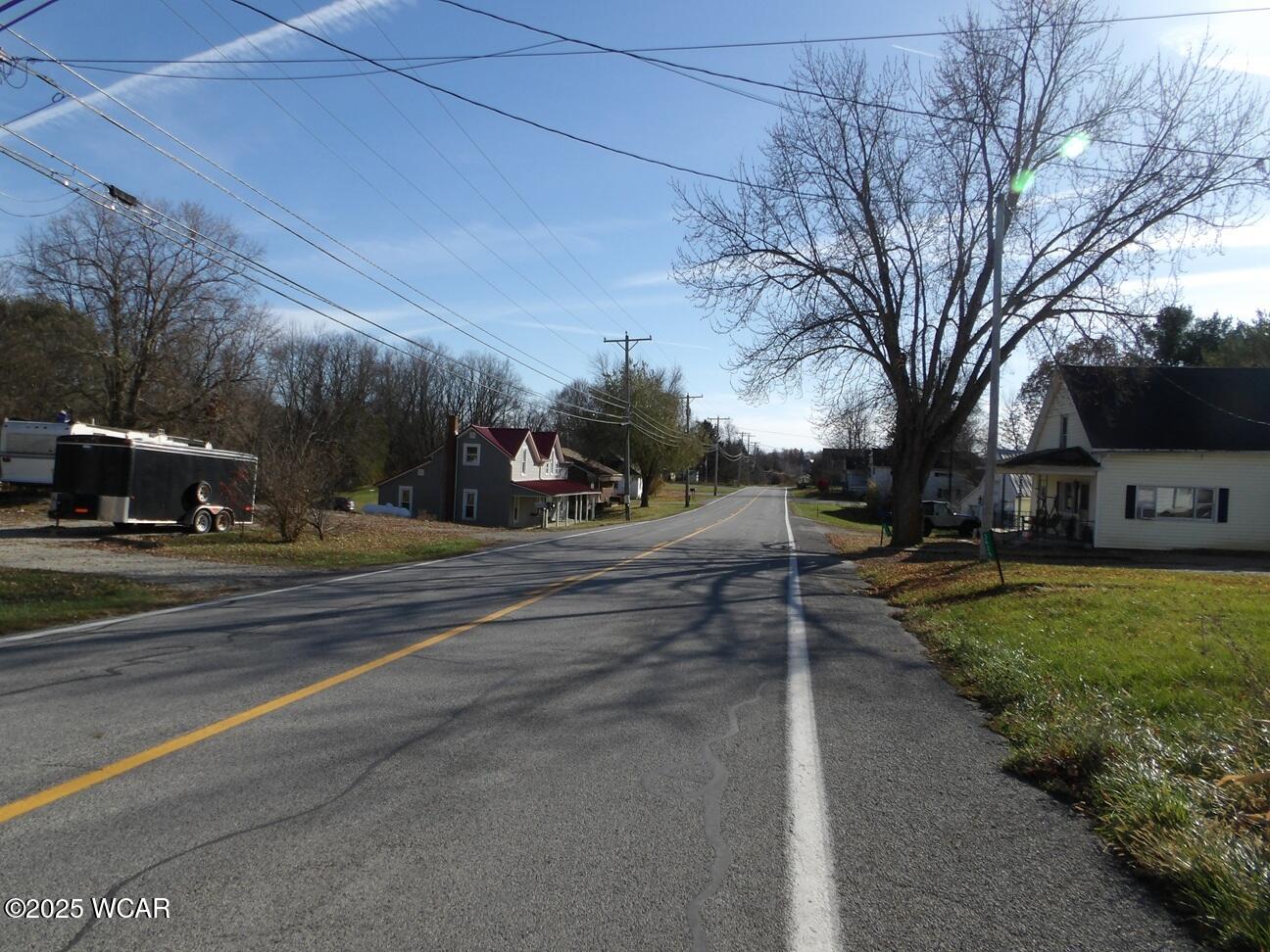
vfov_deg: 58.9
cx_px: 635
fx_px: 844
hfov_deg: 73.9
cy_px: 476
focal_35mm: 23
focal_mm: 4.2
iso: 100
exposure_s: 1/872
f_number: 4.1
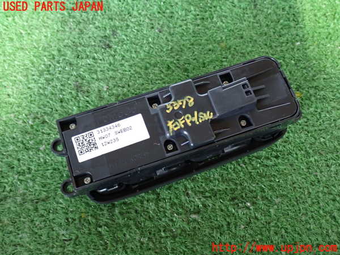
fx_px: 373
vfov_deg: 37.7
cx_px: 170
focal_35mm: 38
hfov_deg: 49.0
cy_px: 128
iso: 800
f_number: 2.7
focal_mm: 6.83
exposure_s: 1/15
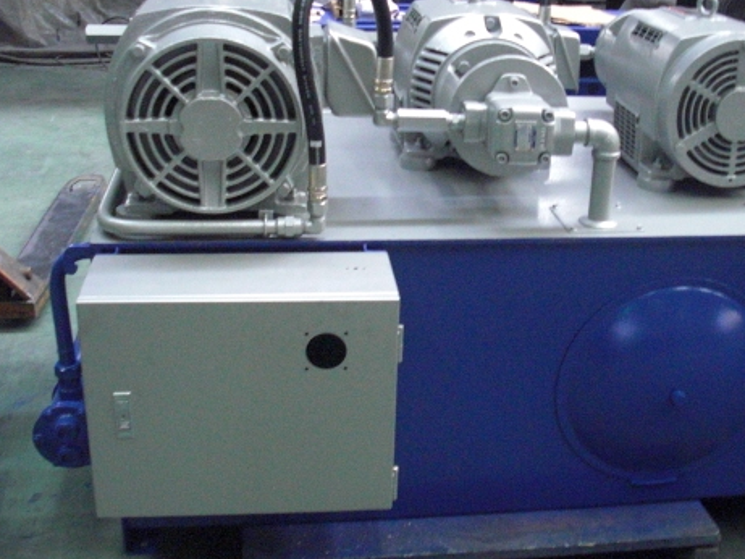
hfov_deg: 38.0
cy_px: 236
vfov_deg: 29.1
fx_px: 1076
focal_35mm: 50
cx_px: 443
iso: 800
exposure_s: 1/80
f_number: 2.8
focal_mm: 6.3
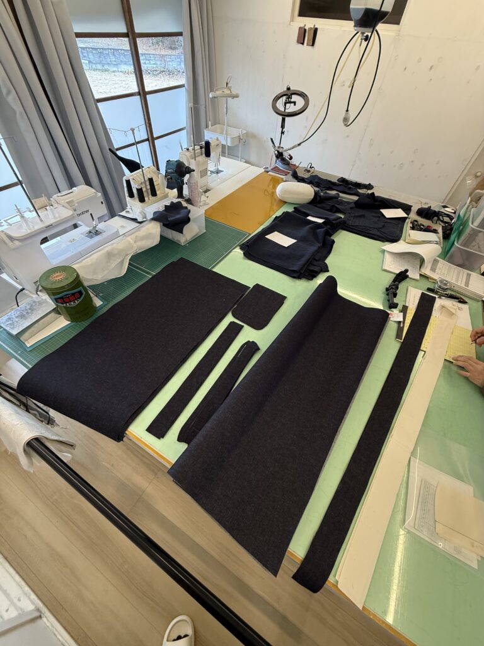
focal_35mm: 14
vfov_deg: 102.1
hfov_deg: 85.7
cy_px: 323
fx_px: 261
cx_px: 242
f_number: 2.2
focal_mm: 2.22
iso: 250
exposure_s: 1/100
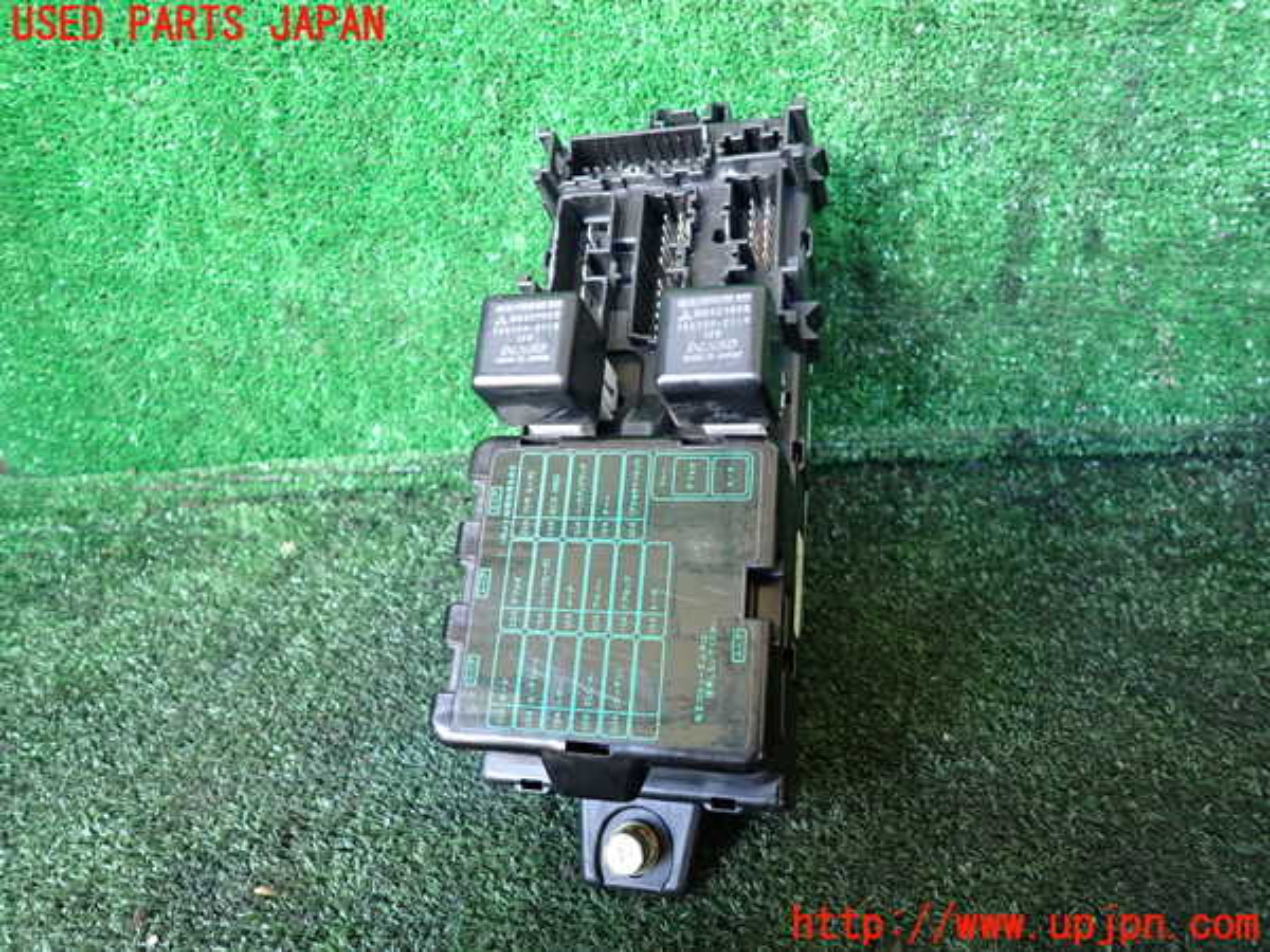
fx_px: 917
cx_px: 635
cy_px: 476
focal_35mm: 25
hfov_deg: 69.4
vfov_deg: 54.9
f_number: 2
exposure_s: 1/30
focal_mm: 4.5
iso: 320
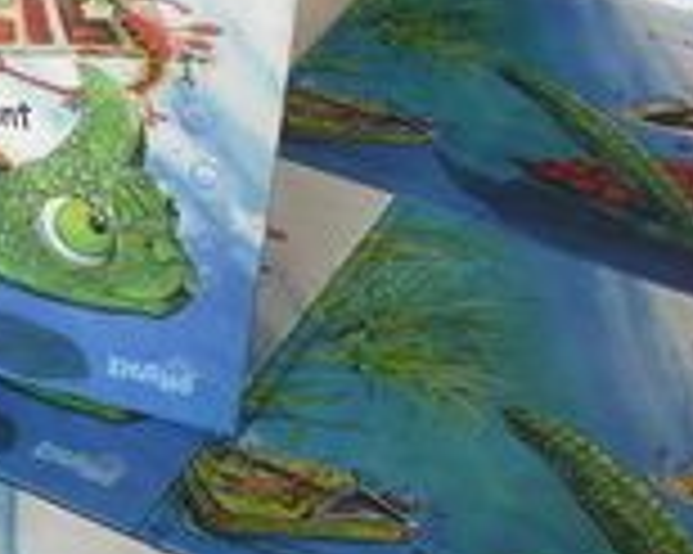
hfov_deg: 20.7
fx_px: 1824
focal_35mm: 89
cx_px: -36
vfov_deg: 17.2
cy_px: 144
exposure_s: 1/15
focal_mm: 5.2
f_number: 2.8
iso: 200
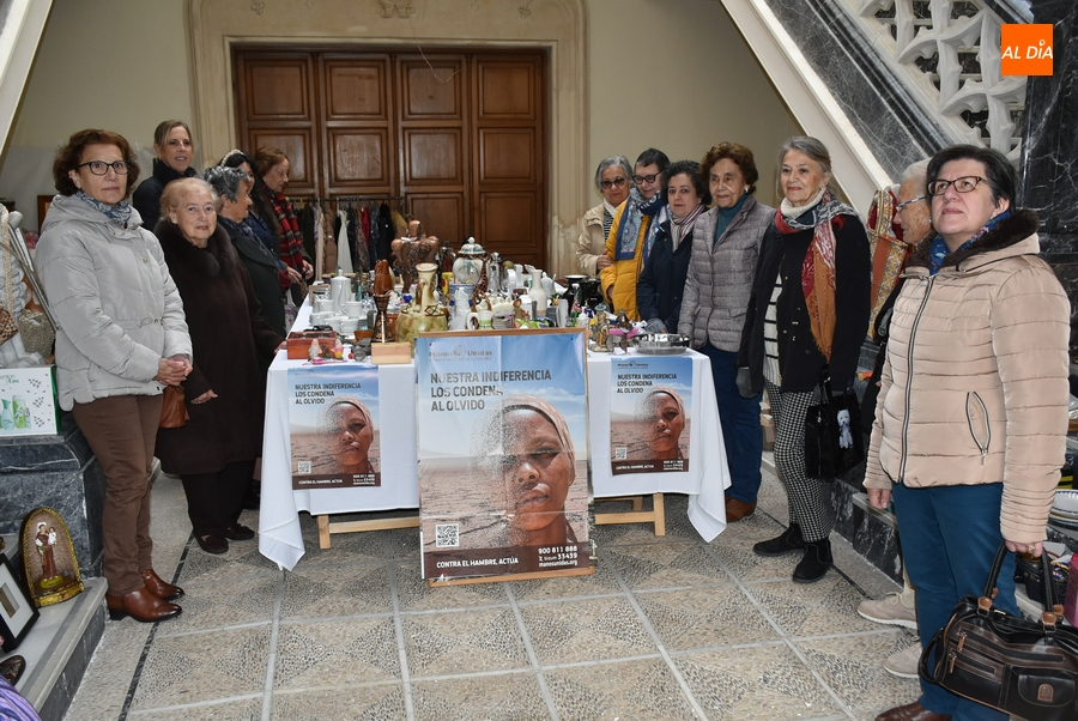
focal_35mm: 33
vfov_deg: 40.1
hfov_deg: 57.2
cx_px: 539
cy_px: 360
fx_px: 989
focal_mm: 22
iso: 800
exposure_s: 1/100
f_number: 5
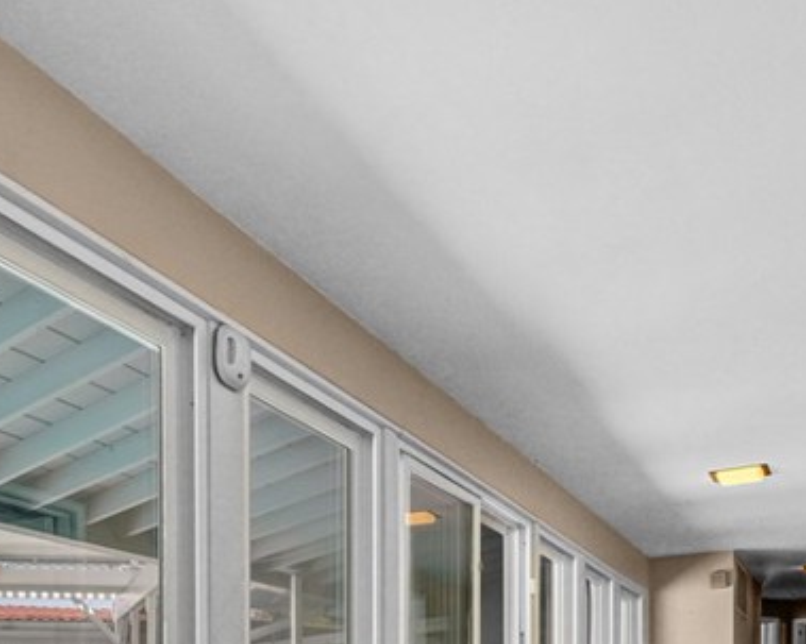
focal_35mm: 38
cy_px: 704
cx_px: 138
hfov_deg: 45.1
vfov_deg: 34.1
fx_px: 906
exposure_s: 1/30
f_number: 11
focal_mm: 10
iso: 320
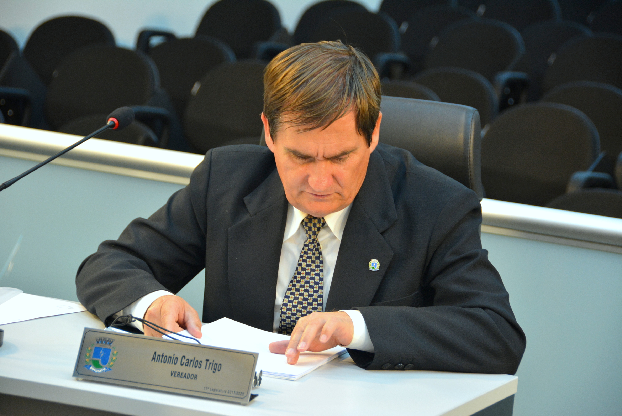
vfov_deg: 9.6
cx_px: 311
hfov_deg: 14.4
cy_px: 208
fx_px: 2464
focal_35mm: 142
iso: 800
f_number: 5.3
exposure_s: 1/60
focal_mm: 95
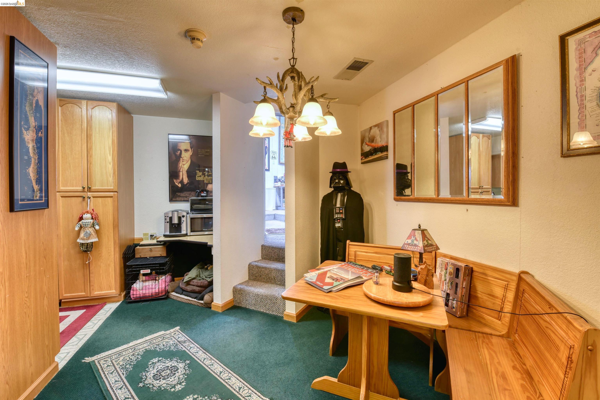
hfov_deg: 100.4
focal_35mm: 15
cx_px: 300
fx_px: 250
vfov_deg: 77.3
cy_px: 200
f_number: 11
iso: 400
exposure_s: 1/1.67
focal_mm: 15
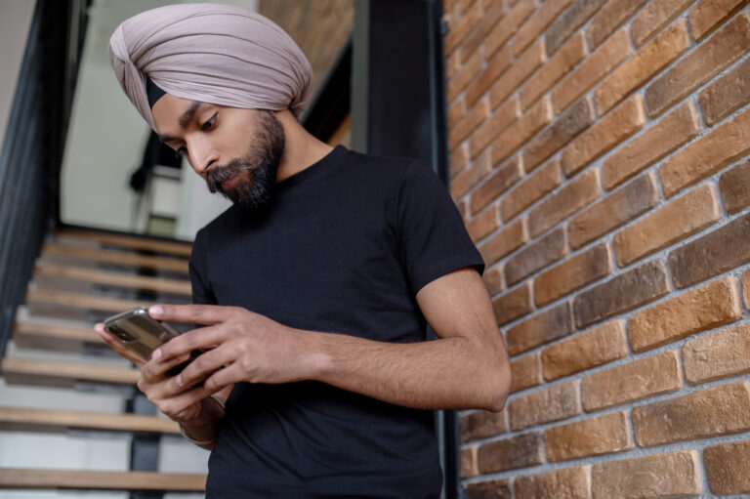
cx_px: 375
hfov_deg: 54.5
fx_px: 729
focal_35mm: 35
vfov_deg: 37.8
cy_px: 250
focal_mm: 35
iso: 800
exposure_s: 1/125
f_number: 2.2
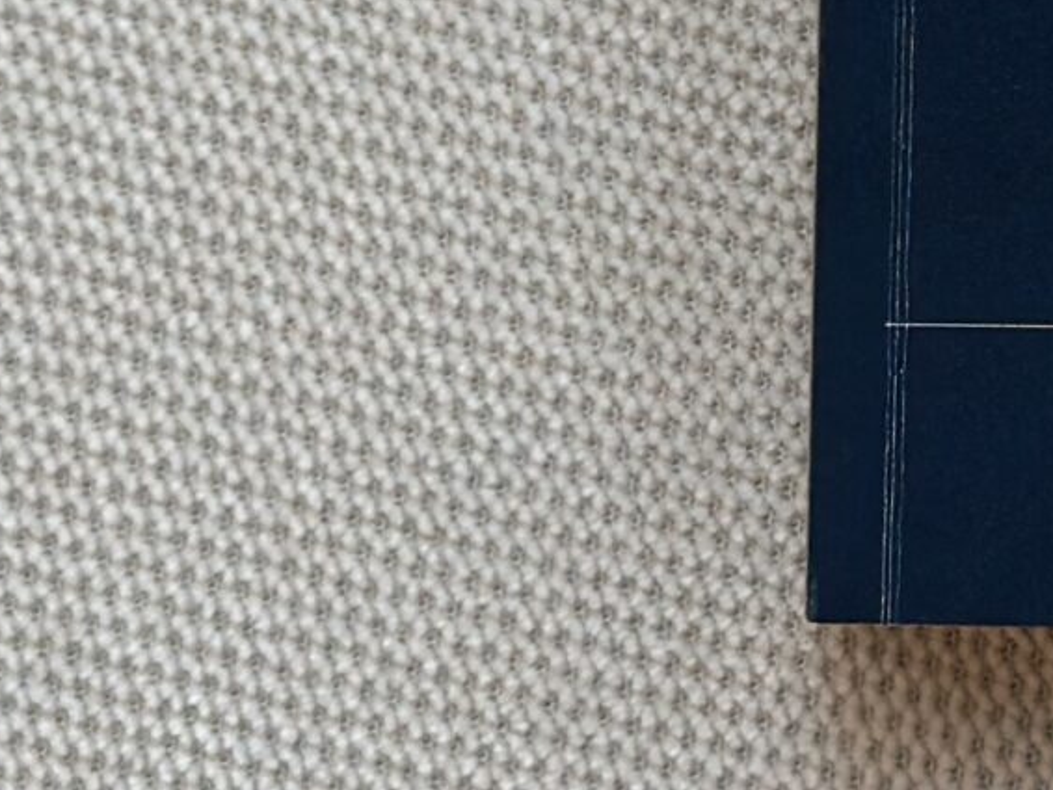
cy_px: -576
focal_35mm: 217
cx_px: 1818
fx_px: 6604
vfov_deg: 6.7
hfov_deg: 8.8
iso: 125
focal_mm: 6.86
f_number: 1.78
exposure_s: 1/65
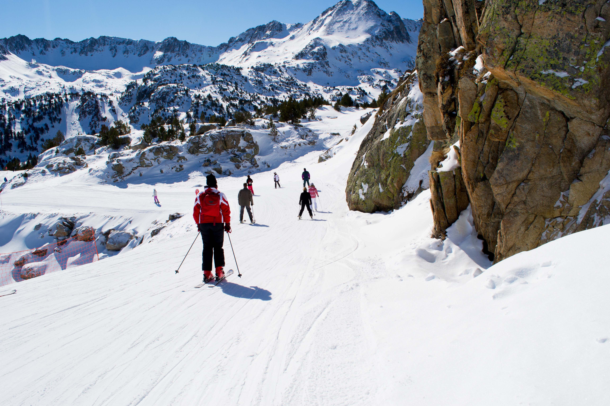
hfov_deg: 61.9
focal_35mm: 30
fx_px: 508
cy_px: 203
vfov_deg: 43.6
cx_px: 305
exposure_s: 1/500
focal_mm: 20
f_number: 11
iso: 180
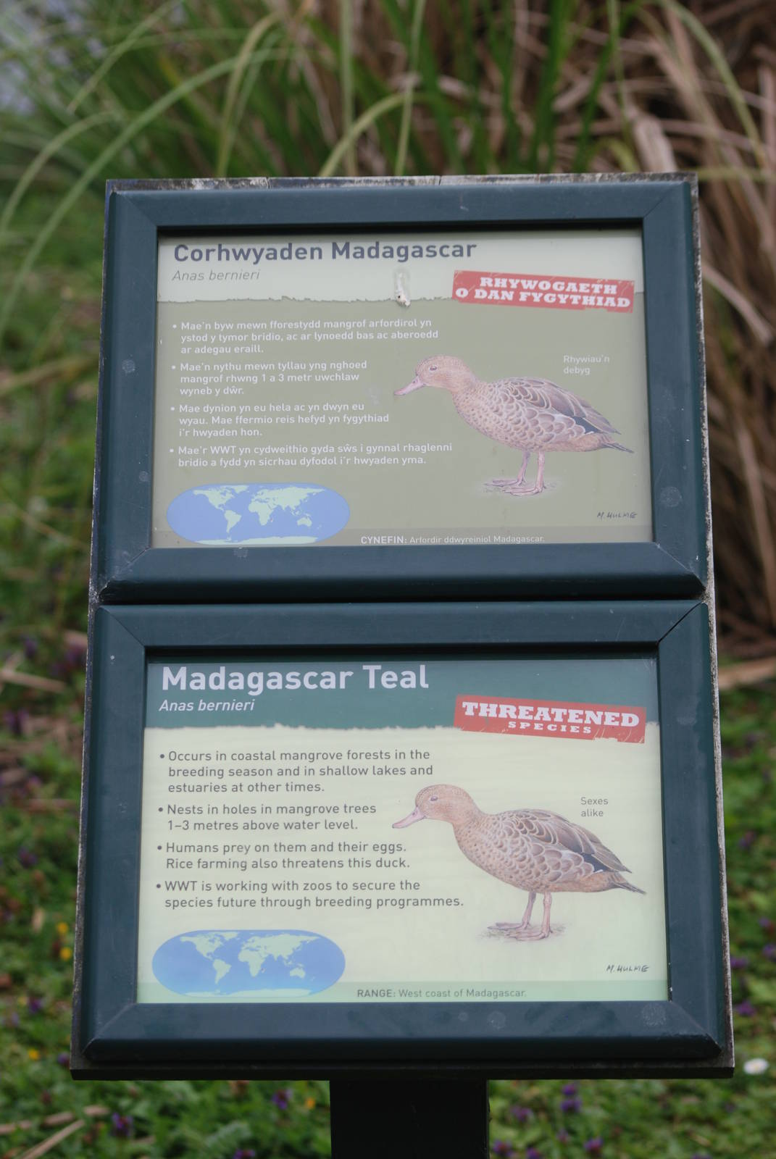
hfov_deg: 13.1
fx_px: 3385
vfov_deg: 19.4
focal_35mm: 105
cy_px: 580
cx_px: 388
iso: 200
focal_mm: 70
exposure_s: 1/400
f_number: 5
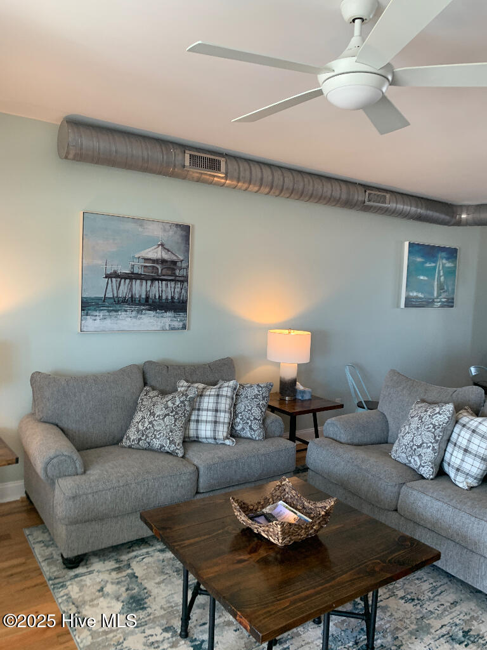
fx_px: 488
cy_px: 325
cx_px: 244
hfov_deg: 53.1
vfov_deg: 67.3
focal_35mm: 26
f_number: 1.8
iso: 100
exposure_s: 1/62
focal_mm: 4.25
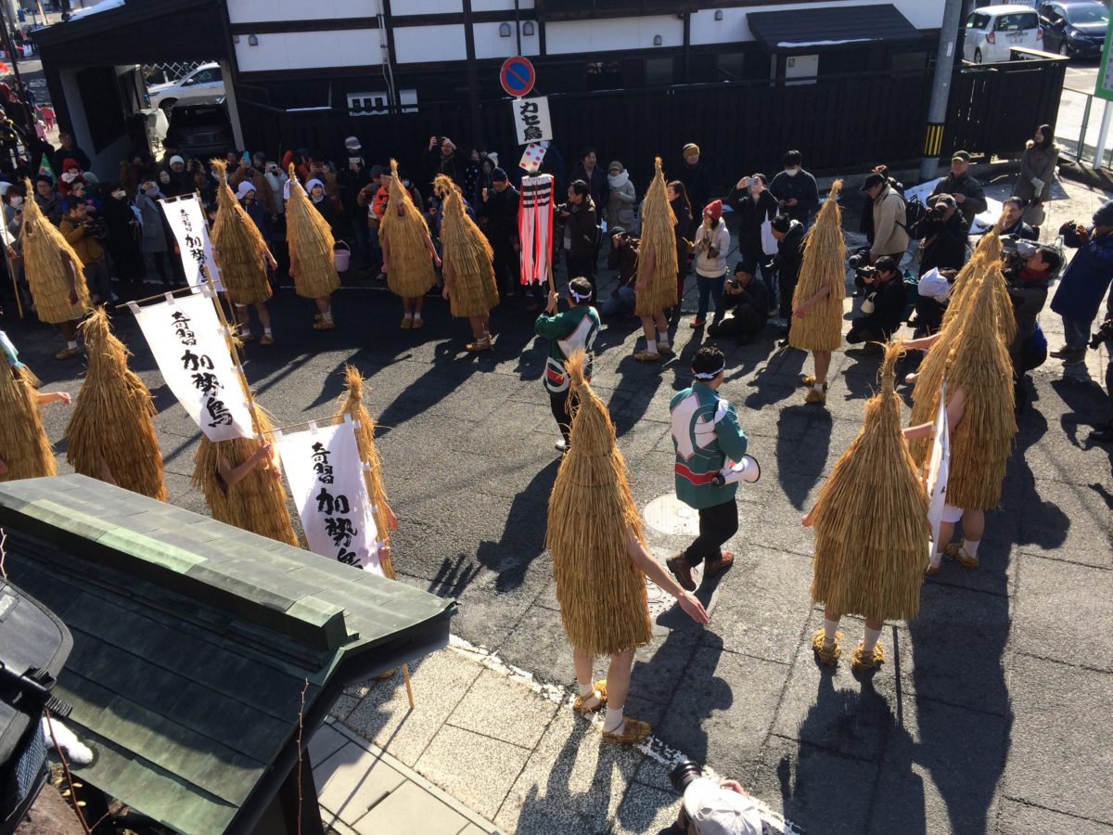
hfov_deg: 61.7
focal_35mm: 29
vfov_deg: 48.2
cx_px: 556
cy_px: 418
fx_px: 932
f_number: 2.2
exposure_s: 1/1026
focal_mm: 4.15
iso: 32
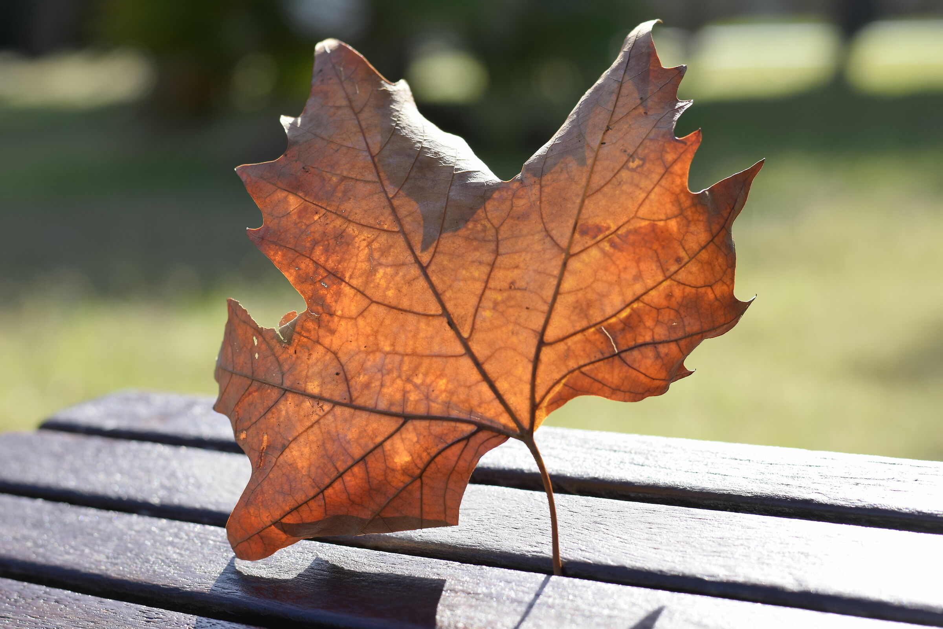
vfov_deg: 18.2
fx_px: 1964
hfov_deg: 27.0
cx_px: 472
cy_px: 314
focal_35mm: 75
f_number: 4.5
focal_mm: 50
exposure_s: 1/400
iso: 125
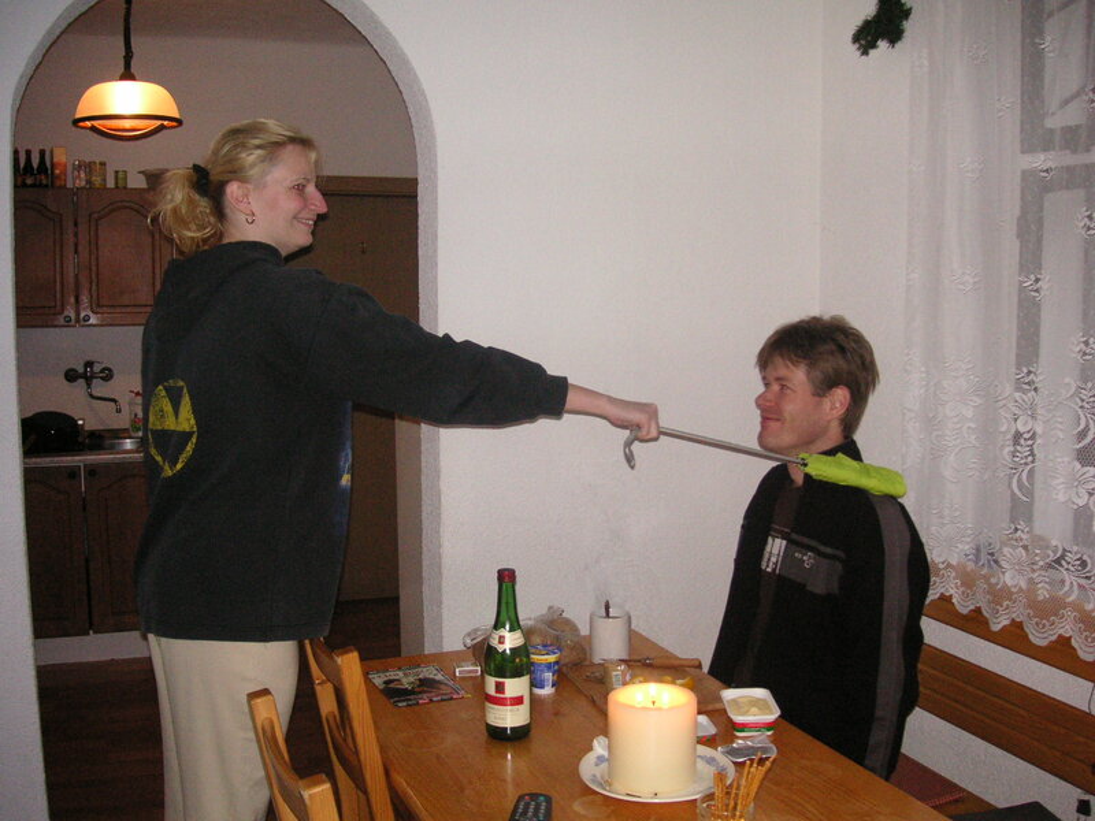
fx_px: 1170
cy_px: 410
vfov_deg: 38.7
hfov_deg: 50.1
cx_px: 548
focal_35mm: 37
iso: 160
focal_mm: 6.1
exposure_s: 1/45
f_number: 2.8
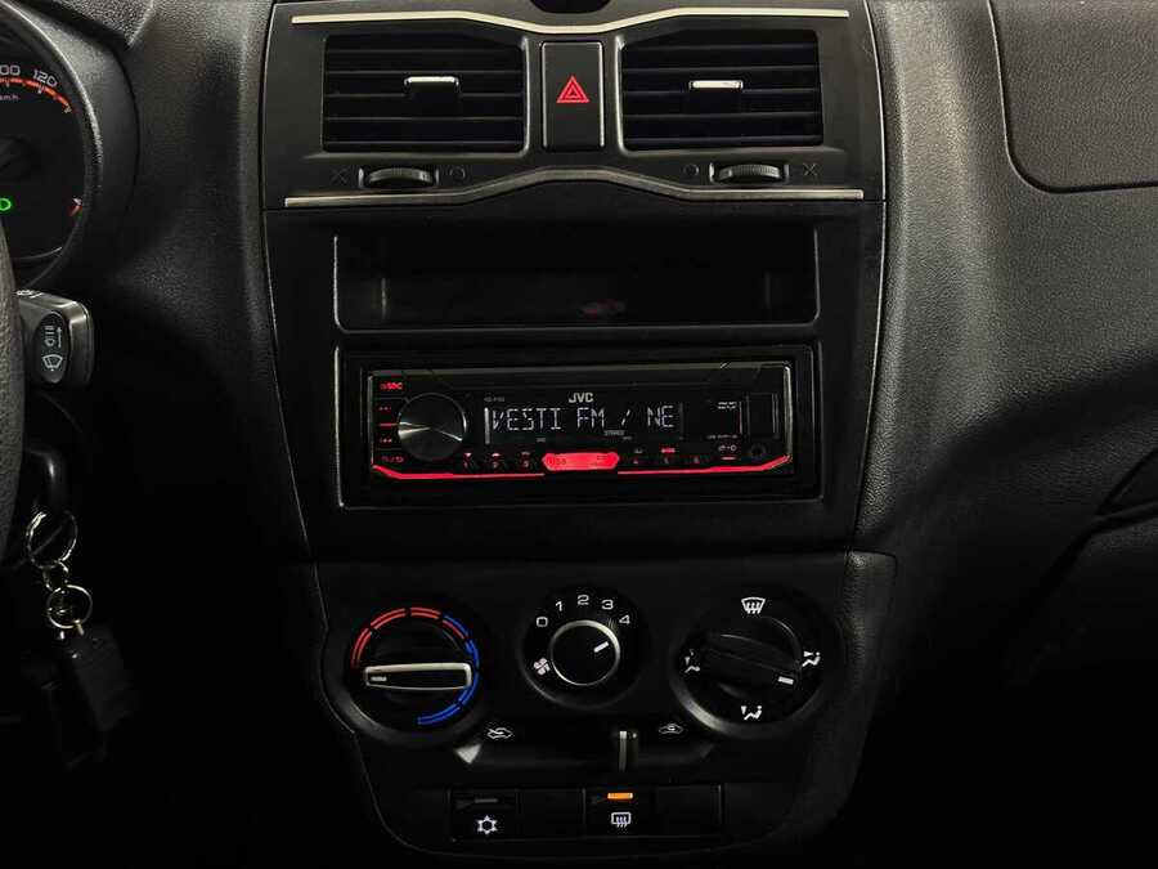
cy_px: 434
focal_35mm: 48
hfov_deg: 39.7
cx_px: 579
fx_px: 1606
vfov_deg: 30.3
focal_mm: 6.86
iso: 250
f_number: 1.78
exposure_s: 1/33
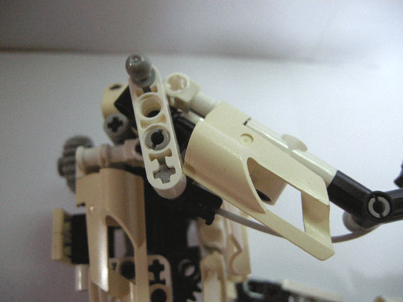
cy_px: 151
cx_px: 202
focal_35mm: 35
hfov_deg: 52.6
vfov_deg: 40.7
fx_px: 407
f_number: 2.7
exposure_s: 1/59.2
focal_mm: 7.5
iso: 400
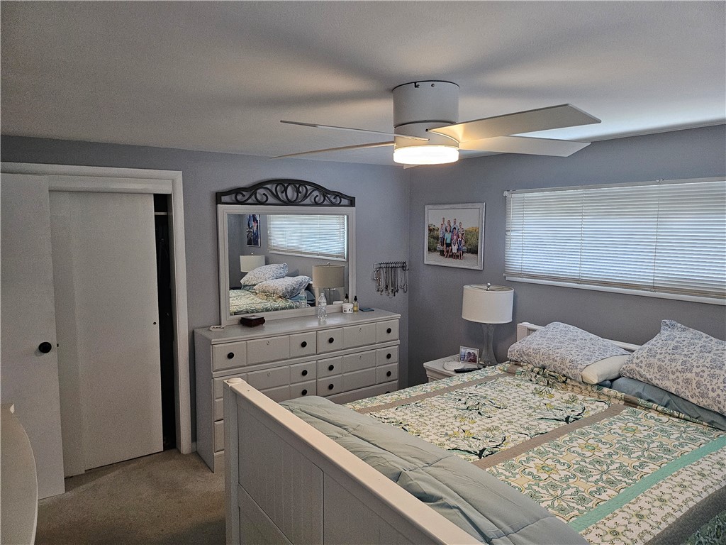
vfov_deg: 56.8
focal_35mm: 24
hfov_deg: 71.6
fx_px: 503
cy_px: 272
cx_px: 363
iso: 500
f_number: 1.8
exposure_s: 1/120
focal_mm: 5
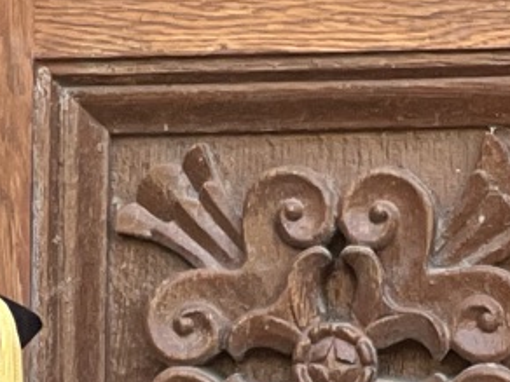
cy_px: 1240
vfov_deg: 3.2
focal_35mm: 449
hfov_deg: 4.4
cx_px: -124
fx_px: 6615
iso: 50
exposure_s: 1/121
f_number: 2.2
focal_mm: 7.5
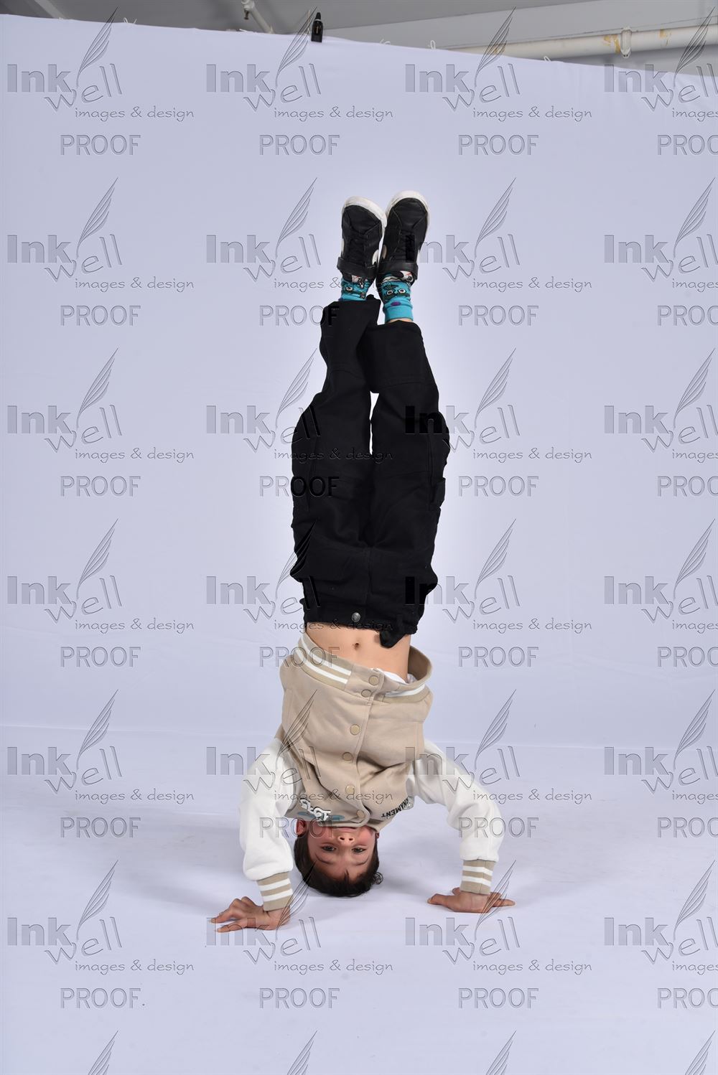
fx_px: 956
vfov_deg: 58.7
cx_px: 359
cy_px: 538
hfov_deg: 41.1
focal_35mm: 32
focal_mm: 32
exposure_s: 1/200
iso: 250
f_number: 8
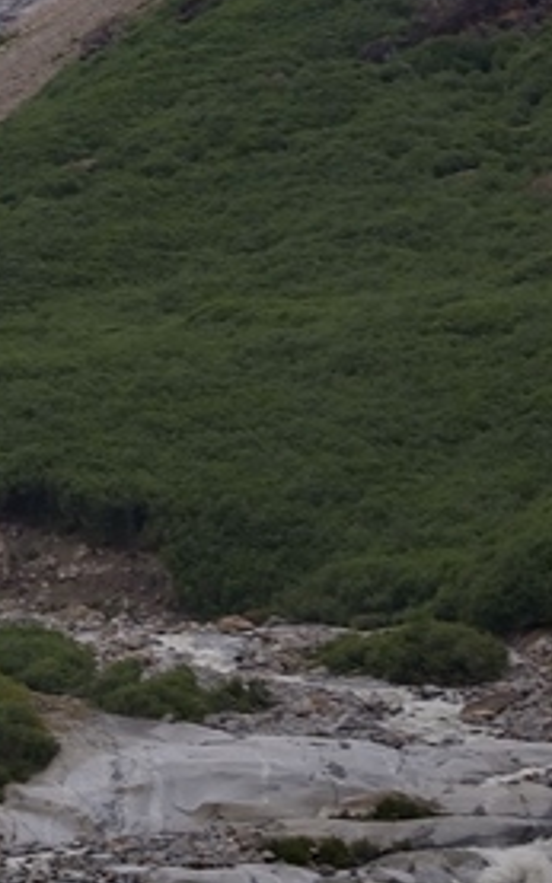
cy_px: -150
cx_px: -558
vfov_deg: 7.6
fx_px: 6575
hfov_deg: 4.7
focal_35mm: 273
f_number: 8
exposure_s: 1/160
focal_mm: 58
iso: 100
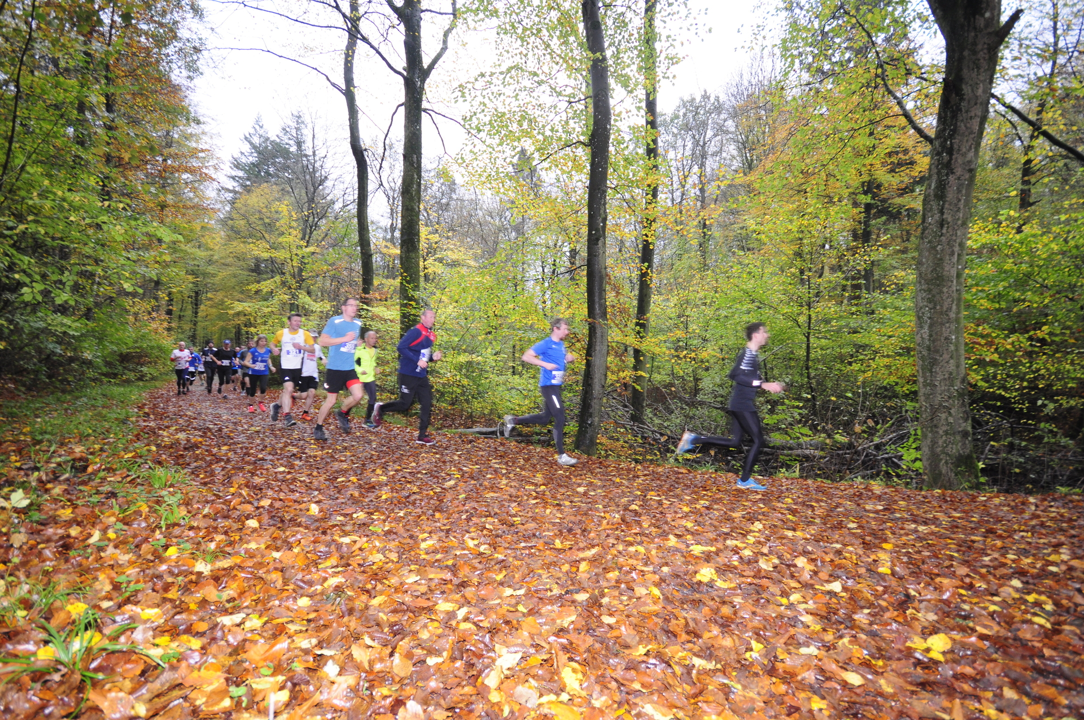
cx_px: 542
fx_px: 451
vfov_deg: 77.2
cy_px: 360
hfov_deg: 100.5
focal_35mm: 15
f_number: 5
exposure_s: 1/60
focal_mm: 10
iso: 500
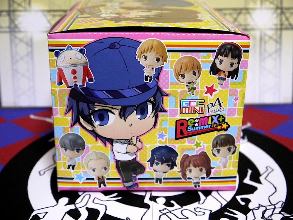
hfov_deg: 36.8
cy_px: 110
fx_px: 440
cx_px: 146
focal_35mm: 52
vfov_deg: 28.0
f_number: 4.7
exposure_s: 1/25
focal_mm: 26
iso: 800
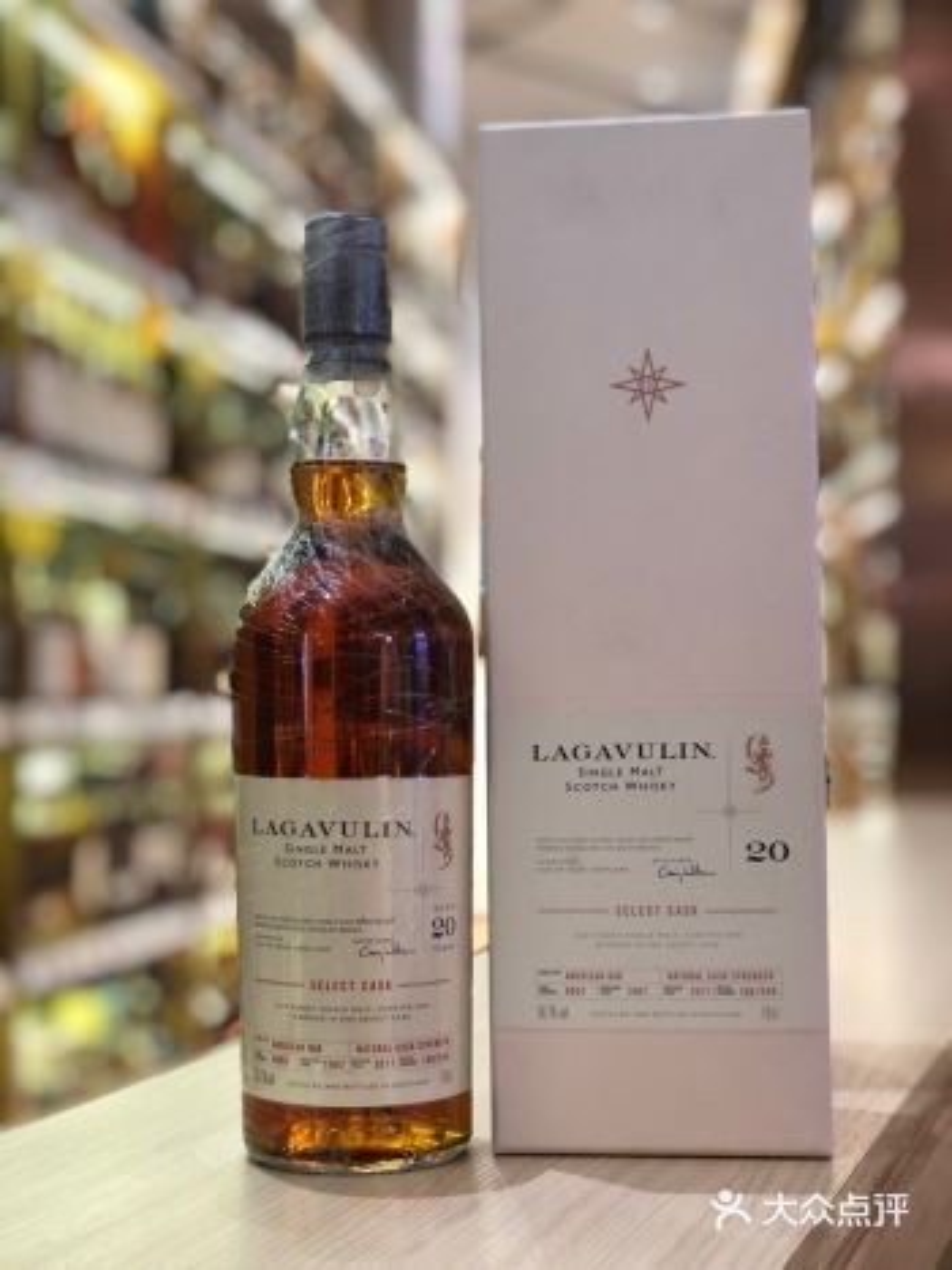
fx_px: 2091
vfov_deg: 33.8
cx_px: 476
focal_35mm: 57
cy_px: 635
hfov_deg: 25.6
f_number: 2.8
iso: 125
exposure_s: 1/33
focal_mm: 6.6
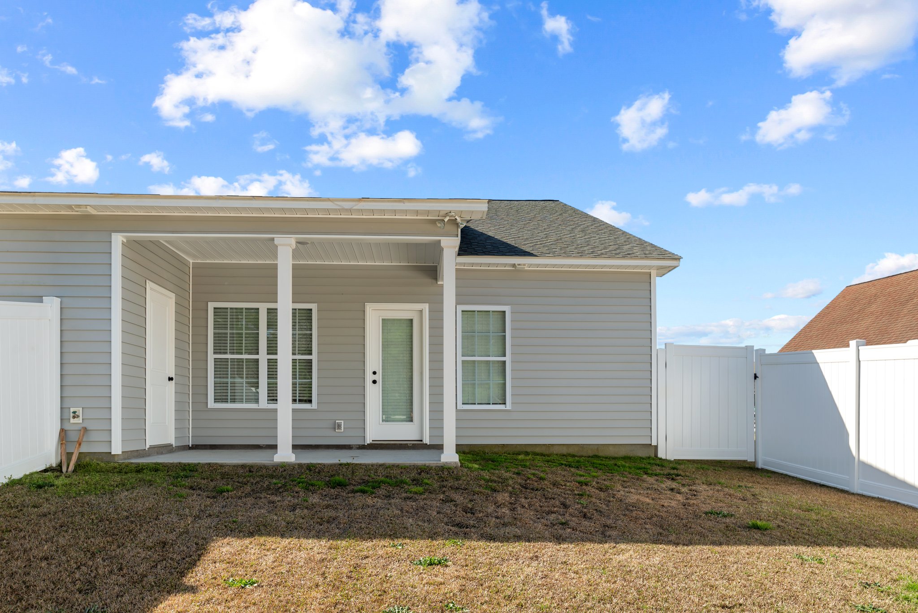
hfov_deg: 71.5
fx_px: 638
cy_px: 306
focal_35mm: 25
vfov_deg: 51.3
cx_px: 459
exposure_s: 1/250
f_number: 8
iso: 100
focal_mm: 25
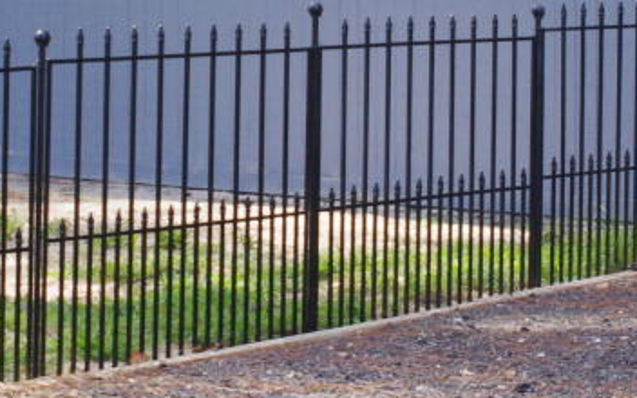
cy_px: -145
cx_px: 270
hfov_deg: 12.0
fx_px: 3021
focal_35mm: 174
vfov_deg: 7.4
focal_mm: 35
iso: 800
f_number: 11
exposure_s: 1/160
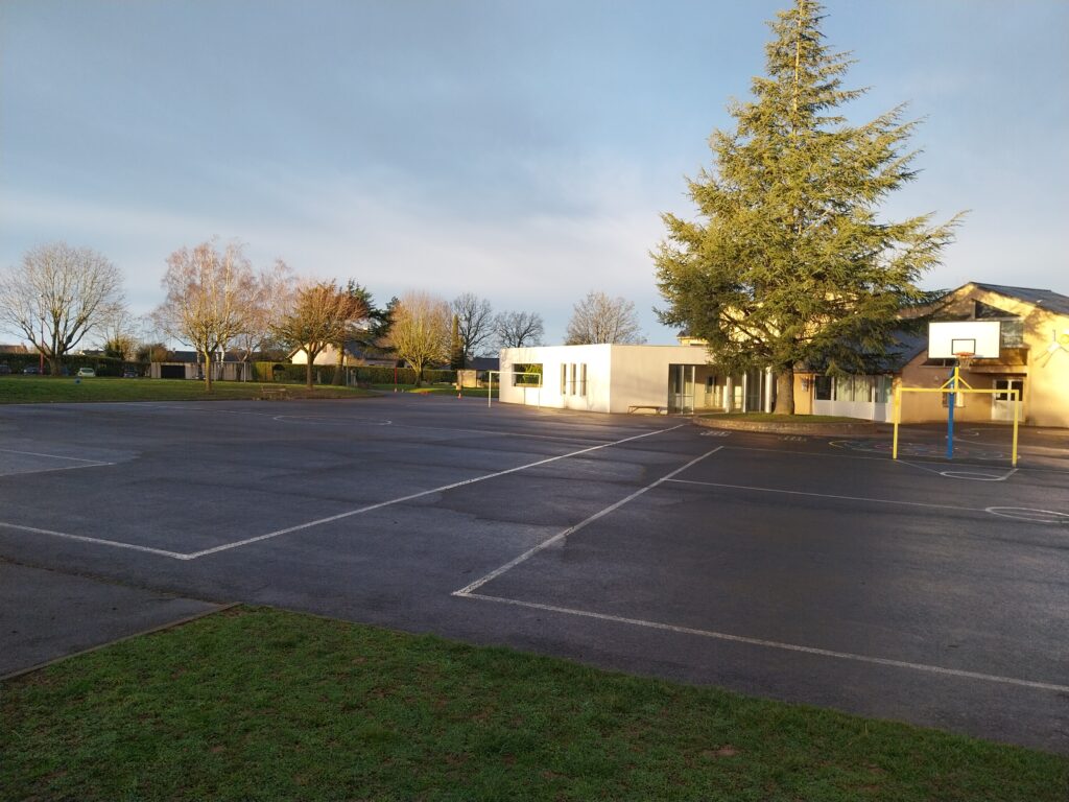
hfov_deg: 67.3
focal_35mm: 26
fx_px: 803
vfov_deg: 53.1
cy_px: 401
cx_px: 534
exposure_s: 1/170
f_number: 1.8
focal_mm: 4
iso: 25
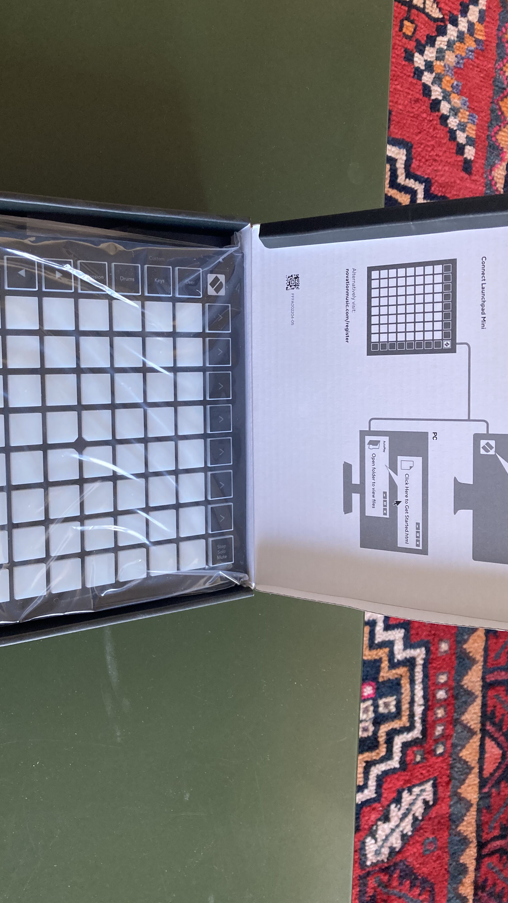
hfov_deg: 35.4
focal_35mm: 33
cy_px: 430
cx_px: 188
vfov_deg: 59.5
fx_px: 790
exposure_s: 1/60
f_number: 1.8
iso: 125
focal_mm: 3.99
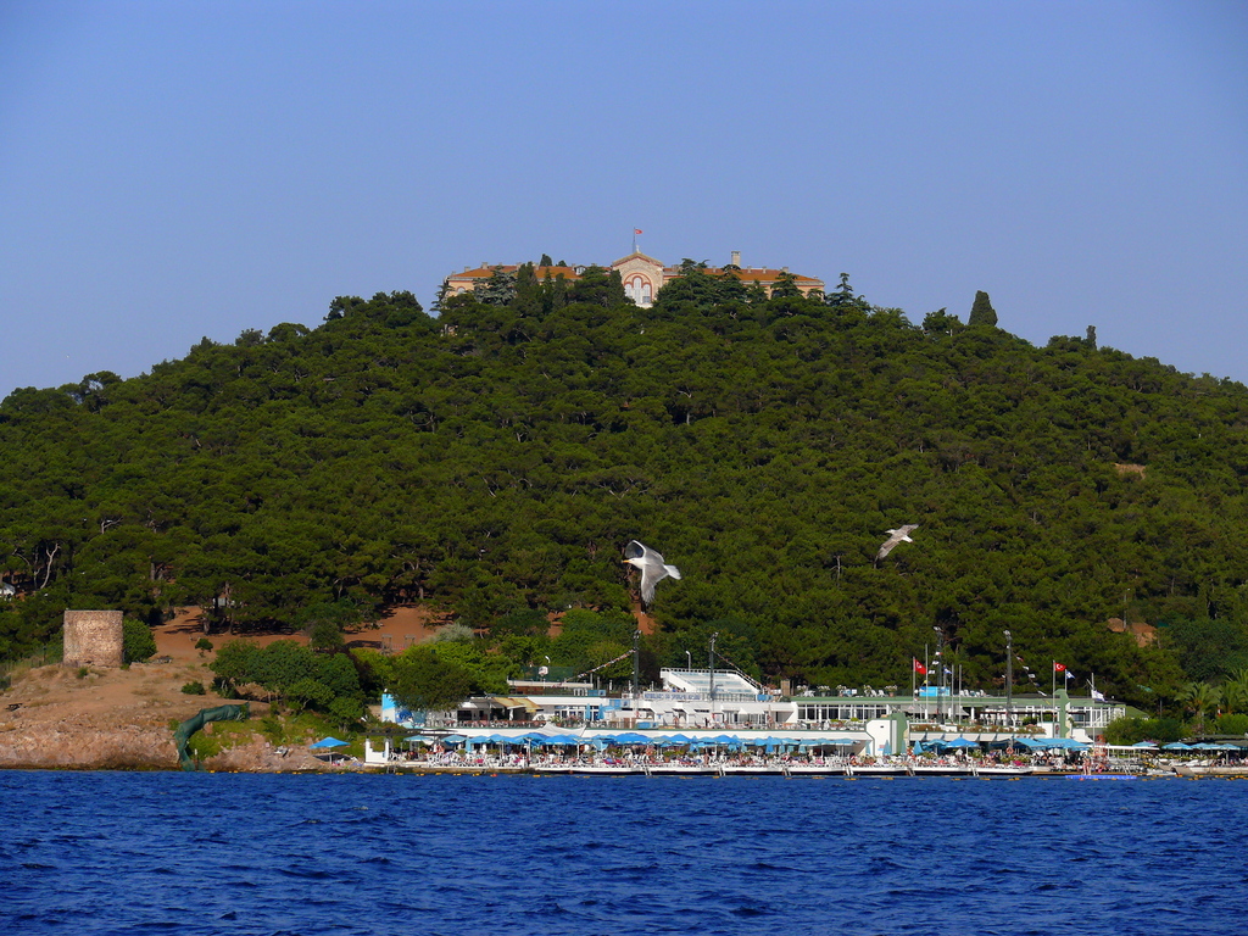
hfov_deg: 14.5
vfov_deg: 10.9
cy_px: 468
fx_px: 4903
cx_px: 624
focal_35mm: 136
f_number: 4
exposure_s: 1/640
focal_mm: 28.7
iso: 100
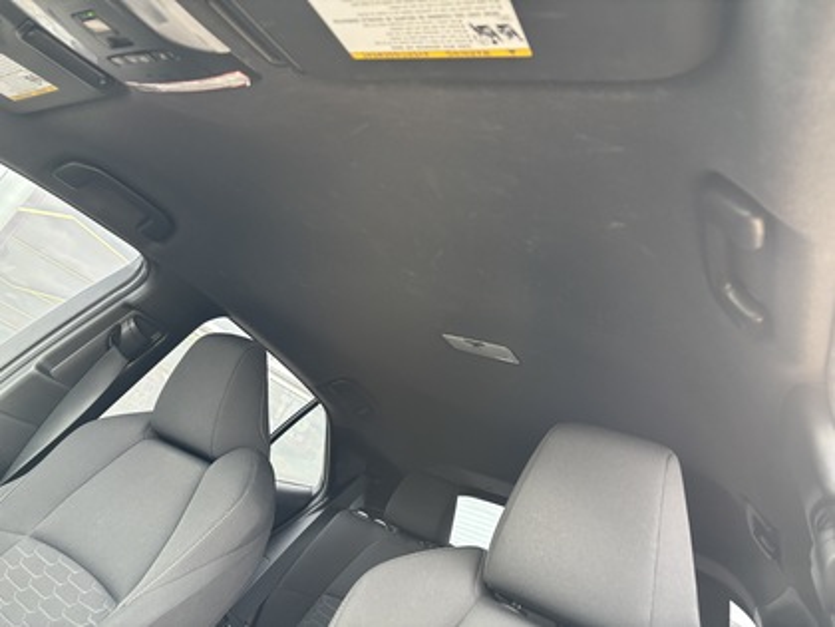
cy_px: 314
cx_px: 418
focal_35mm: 26
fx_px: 627
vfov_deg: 53.1
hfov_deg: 67.3
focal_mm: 5.96
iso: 125
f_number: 1.6
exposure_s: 1/70
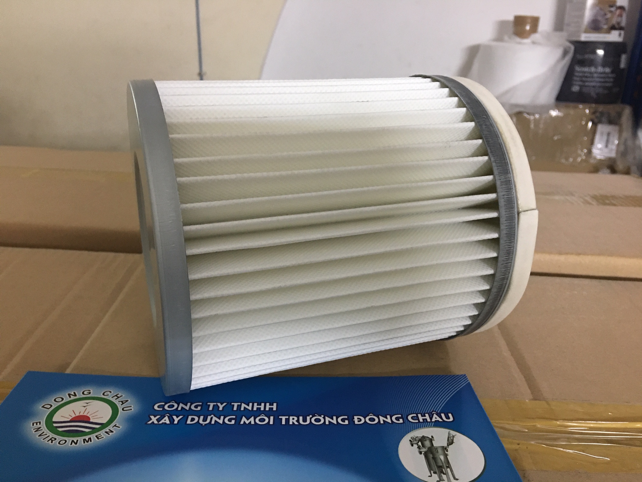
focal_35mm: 29
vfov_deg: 48.2
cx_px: 321
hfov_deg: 61.7
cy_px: 241
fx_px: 538
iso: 100
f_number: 2.2
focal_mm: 4.15
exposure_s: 1/17
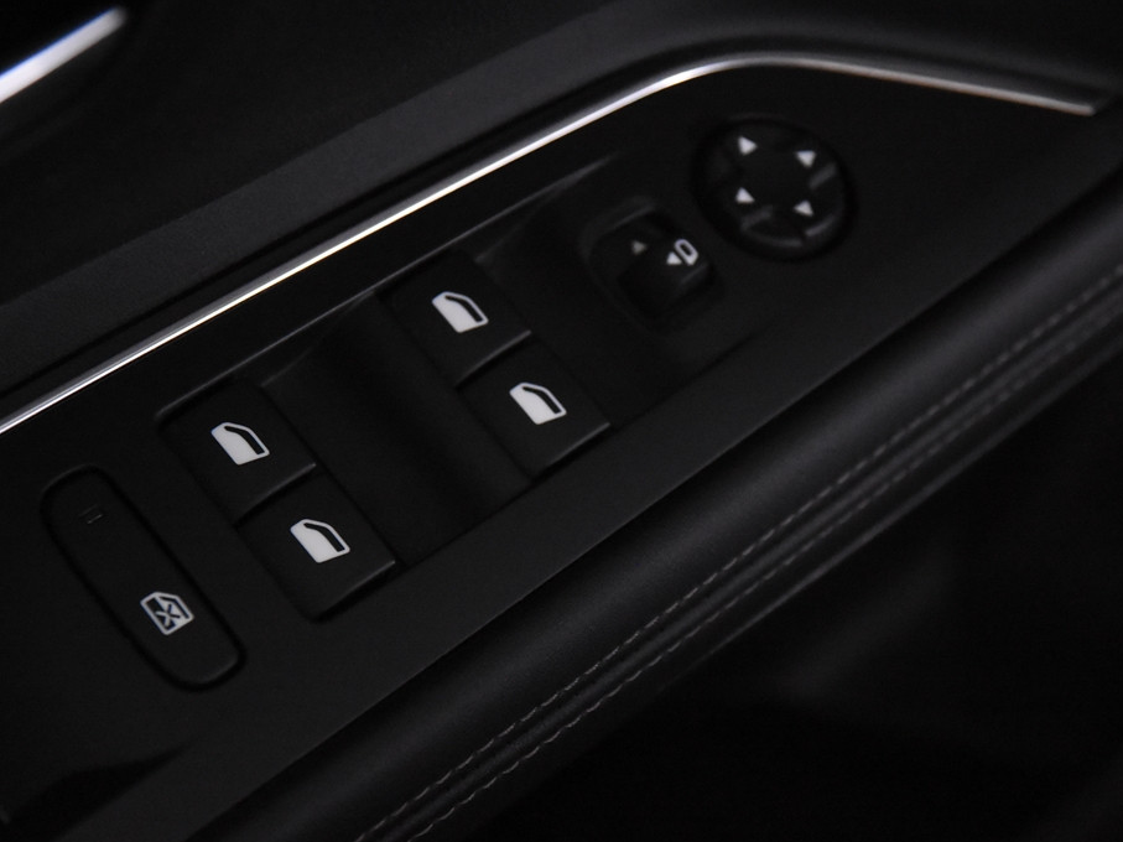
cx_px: 535
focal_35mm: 114
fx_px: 3698
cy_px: 422
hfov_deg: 17.3
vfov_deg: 13.0
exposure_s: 1/125
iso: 9000
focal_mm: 70
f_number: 4
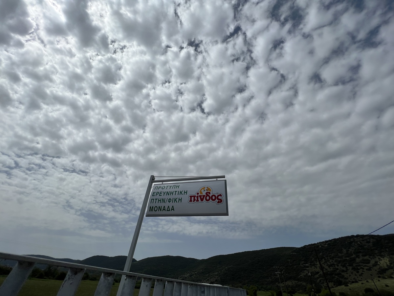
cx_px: 197
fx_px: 148
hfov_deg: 106.2
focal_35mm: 13
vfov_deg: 89.9
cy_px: 148
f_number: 1.8
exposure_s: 1/6494
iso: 32
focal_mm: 1.57
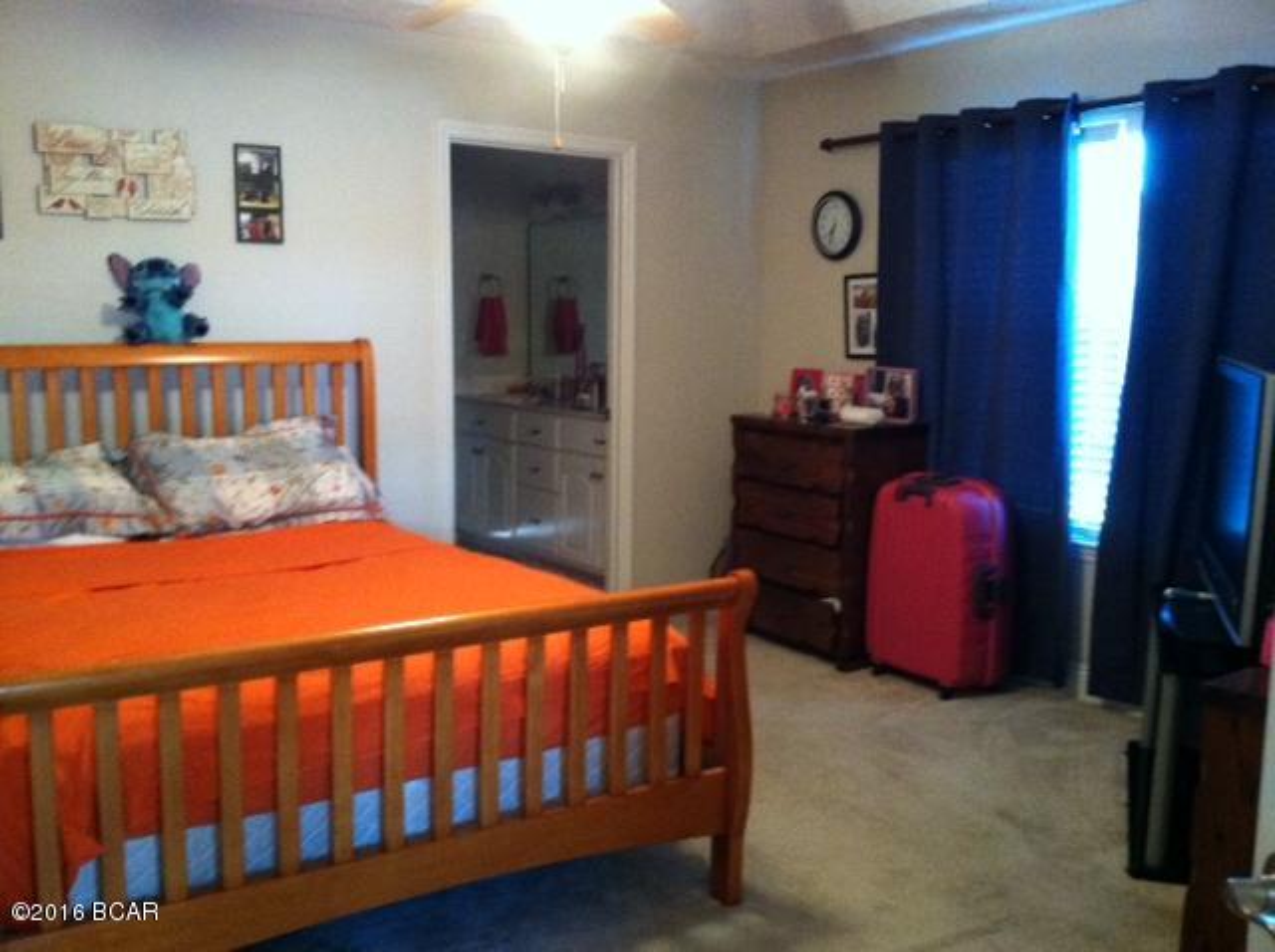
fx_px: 1287
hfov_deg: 52.7
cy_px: 476
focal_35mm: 35
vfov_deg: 40.6
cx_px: 638
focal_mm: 3.85
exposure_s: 1/15
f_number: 2.8
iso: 500
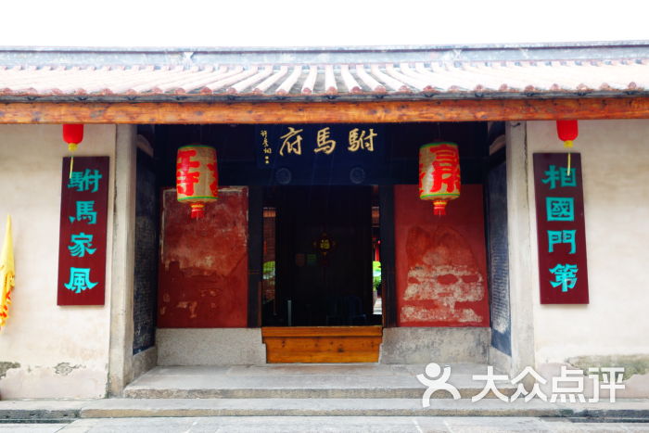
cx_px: 324
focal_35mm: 28
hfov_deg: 65.5
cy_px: 216
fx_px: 505
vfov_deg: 46.4
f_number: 4.5
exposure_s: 1/30
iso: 160
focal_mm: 10.4
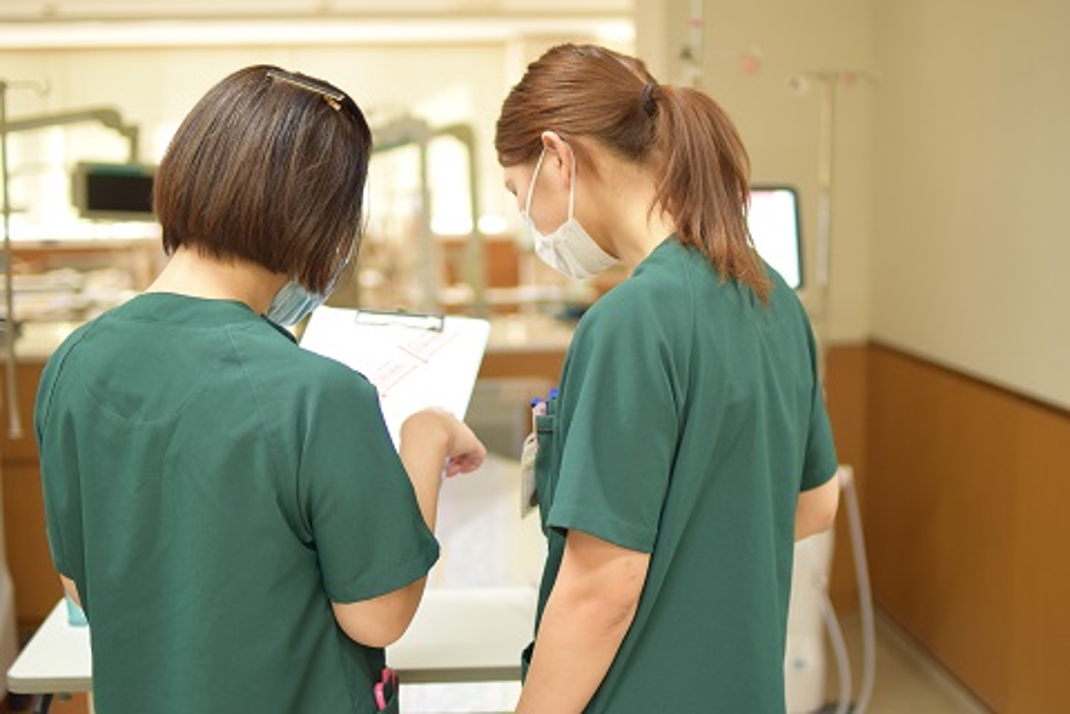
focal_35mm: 45
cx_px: 535
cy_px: 357
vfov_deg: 29.9
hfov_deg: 43.6
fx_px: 1337
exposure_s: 1/160
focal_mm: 30
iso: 800
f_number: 1.6
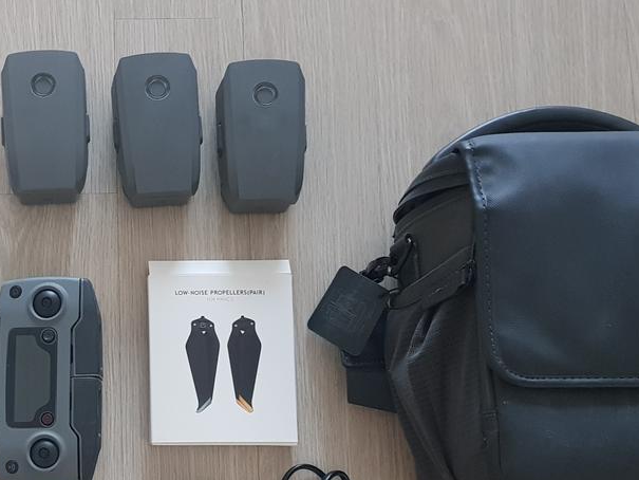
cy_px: 405
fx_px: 1015
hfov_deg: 33.5
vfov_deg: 25.9
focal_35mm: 55
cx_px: 94
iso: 200
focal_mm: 4.2
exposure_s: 1/25
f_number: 1.7
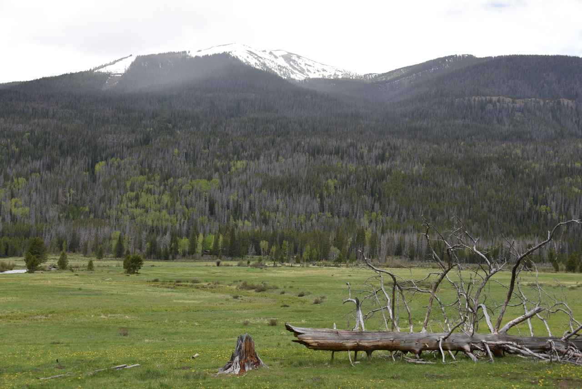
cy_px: 194
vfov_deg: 28.1
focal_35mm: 48
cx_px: 291
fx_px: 776
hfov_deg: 41.1
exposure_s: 1/200
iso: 100
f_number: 7.1
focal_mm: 48
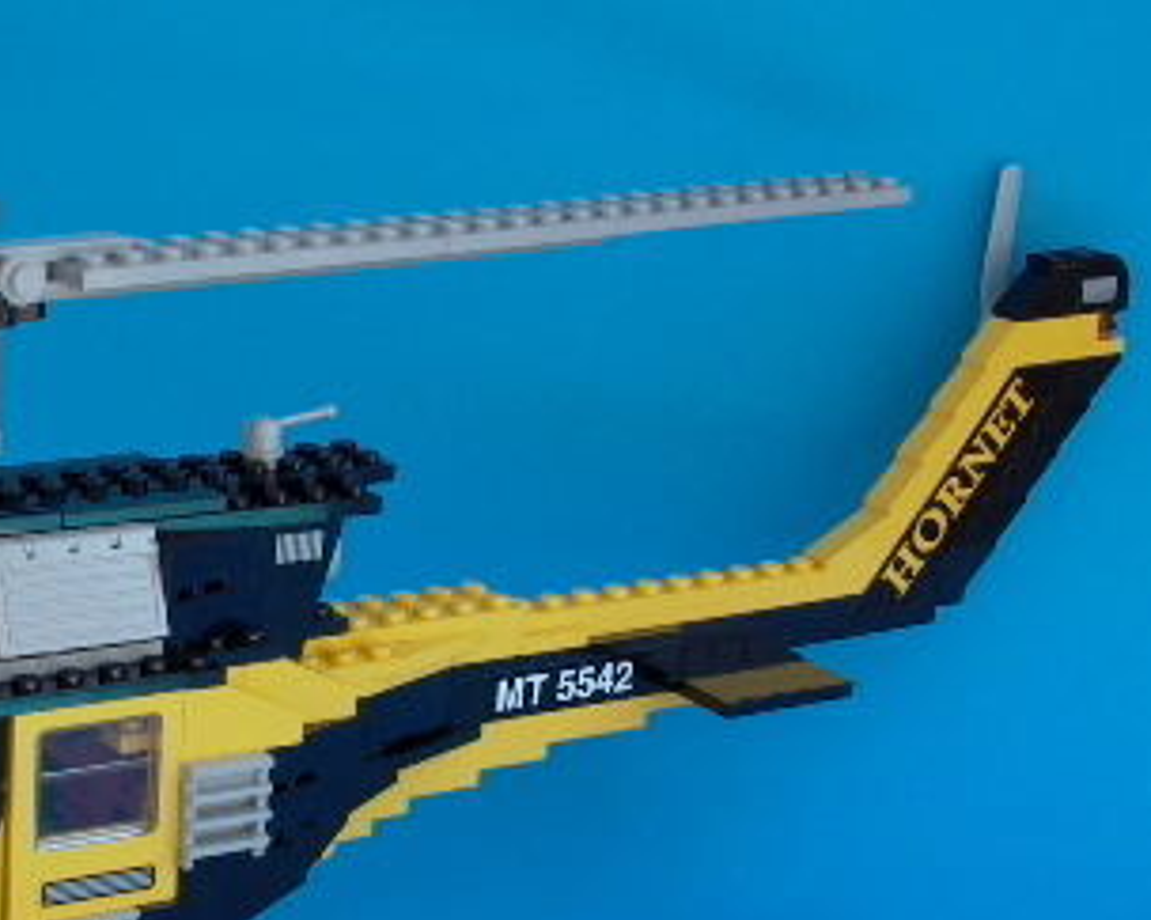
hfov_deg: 23.6
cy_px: 534
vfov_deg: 19.6
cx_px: 57
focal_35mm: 78
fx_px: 2656
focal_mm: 8.19
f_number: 4.2
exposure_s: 1/261
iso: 100
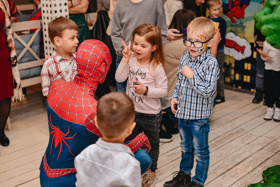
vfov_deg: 27.0
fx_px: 389
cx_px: 140
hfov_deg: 39.6
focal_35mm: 50
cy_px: 94
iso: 800
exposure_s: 1/200
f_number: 3.2
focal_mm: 50
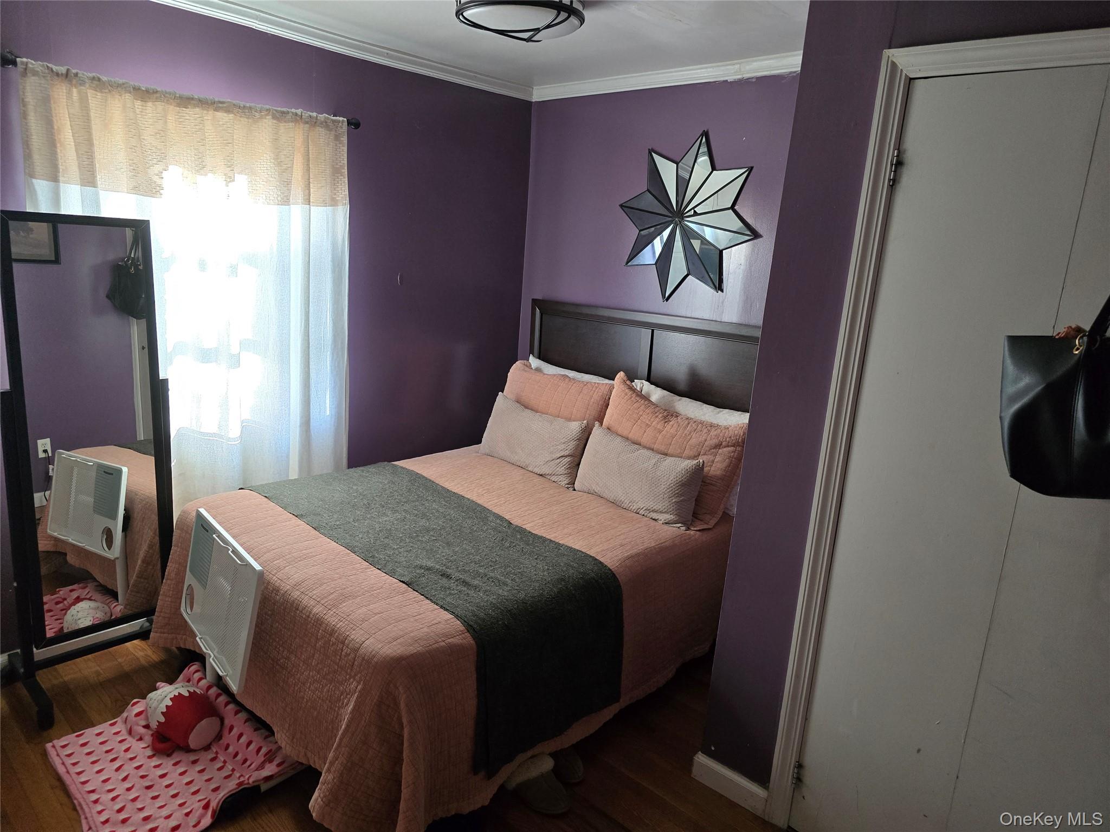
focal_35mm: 23
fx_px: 738
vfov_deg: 58.9
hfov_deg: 73.9
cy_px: 416
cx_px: 555
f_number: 1.7
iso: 640
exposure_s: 1/120
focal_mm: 6.3
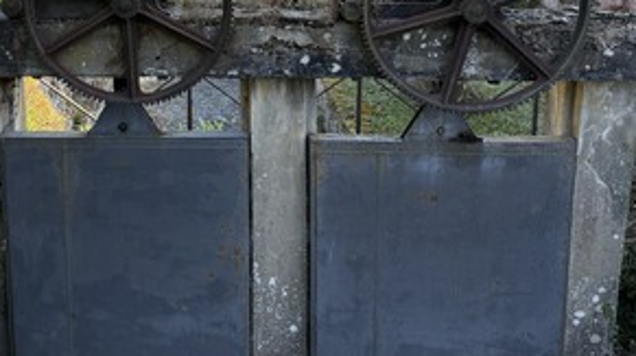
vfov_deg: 25.0
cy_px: -12
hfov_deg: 44.7
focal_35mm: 45
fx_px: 758
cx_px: 203
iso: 100
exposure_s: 1/868
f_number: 1.78
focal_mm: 6.76
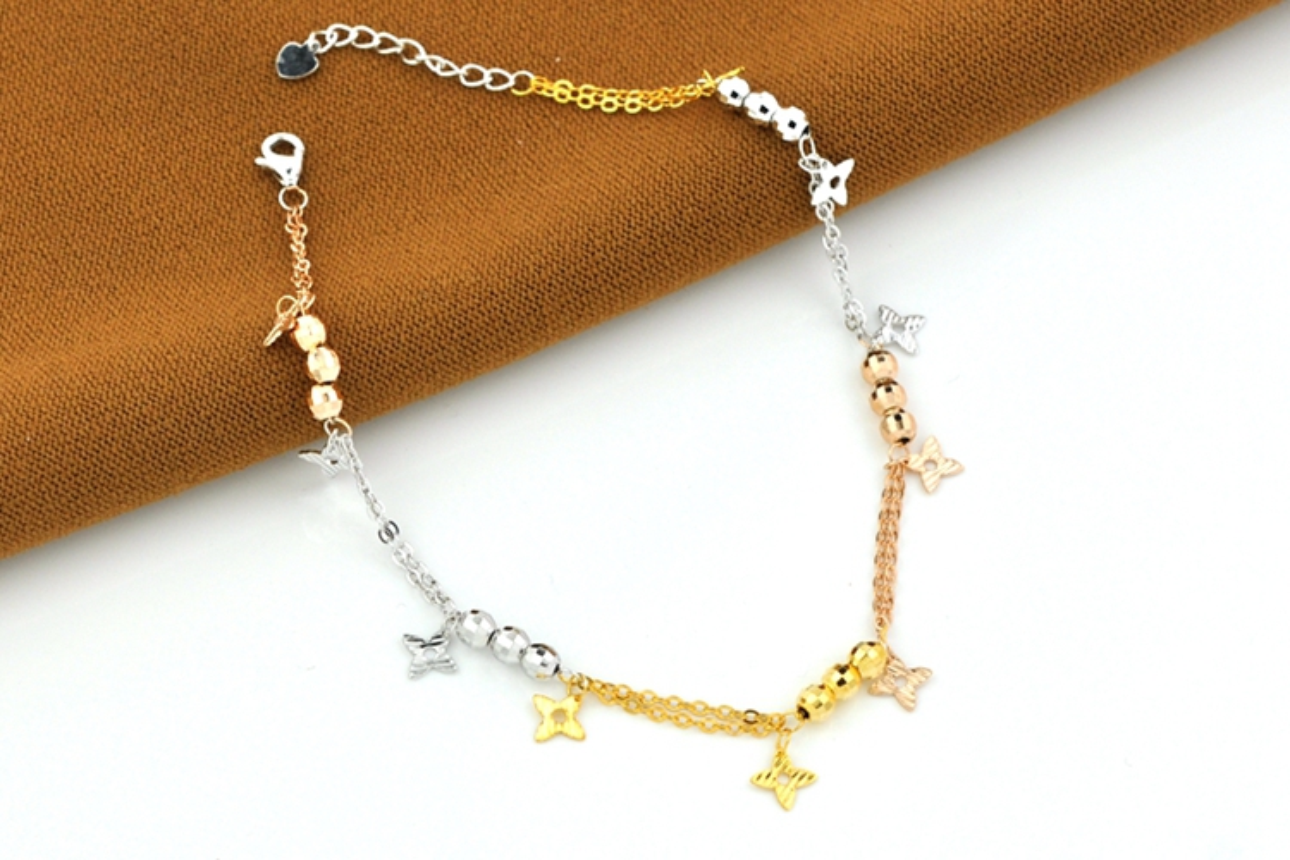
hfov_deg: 22.6
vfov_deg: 15.2
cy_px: 430
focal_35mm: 90
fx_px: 3225
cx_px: 645
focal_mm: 60
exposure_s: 1/180
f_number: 8
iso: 200
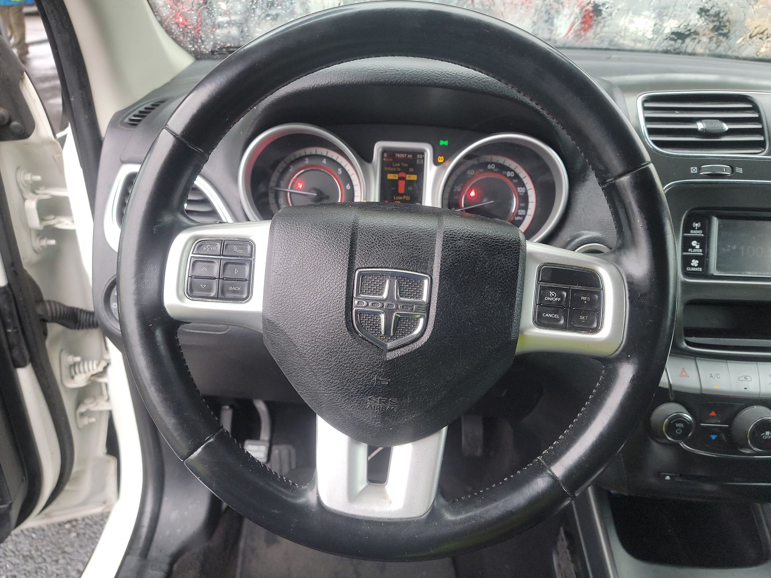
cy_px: 289
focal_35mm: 24
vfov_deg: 56.8
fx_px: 535
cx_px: 386
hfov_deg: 71.6
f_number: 1.8
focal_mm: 6.7
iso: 440
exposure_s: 1/60
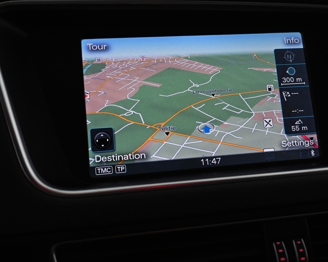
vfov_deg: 28.2
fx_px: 522
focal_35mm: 54
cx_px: 205
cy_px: 106
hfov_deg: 34.7
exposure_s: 1/60
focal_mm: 23
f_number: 4.2
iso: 640
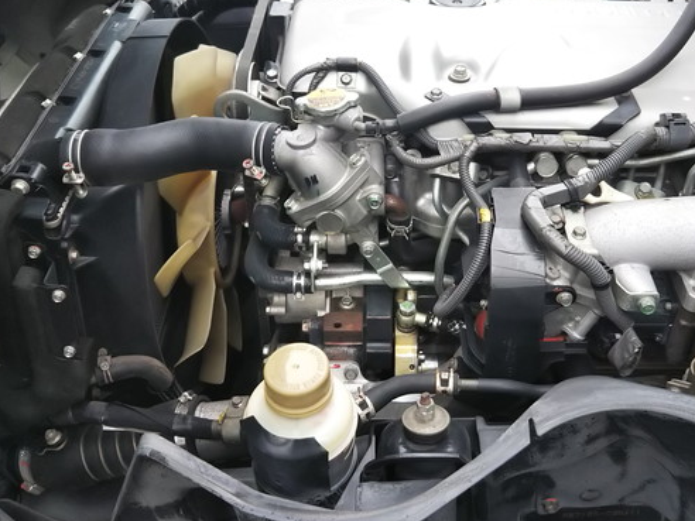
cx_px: 393
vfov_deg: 36.7
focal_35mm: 39
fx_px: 783
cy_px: 220
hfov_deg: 47.7
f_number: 2.2
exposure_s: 1/30
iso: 64
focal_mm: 4
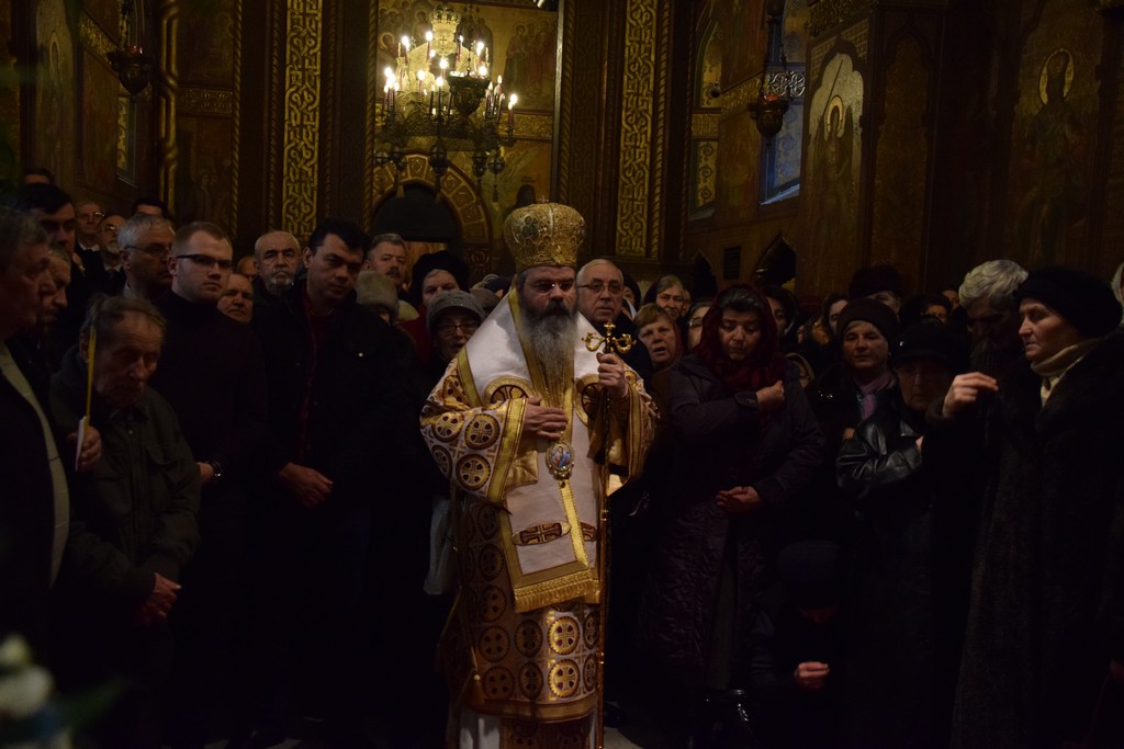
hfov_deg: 51.3
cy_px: 374
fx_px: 1171
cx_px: 562
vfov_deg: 35.5
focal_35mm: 38
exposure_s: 1/80
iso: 2000
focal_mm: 25
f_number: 4
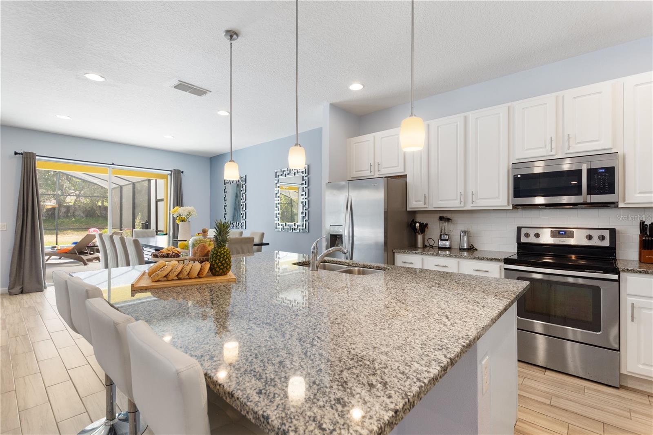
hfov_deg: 100.4
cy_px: 218
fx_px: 272
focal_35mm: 15
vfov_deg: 77.3
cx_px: 326
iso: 400
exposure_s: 1/320
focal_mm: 10
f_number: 4.5
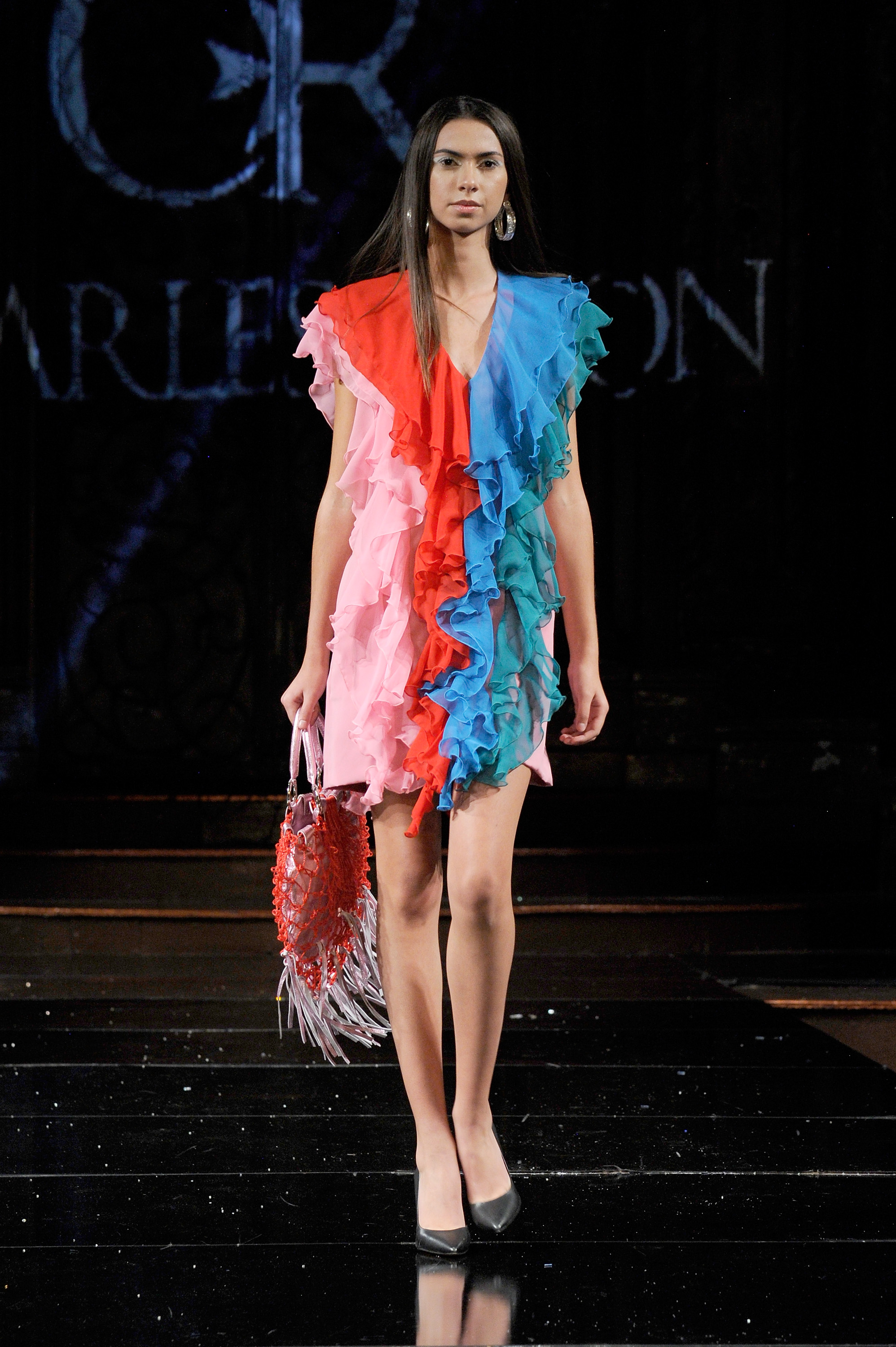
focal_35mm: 125
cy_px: 674
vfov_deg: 16.4
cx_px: 448
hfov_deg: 11.0
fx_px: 4673
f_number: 7.1
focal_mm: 125
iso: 2500
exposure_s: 1/250
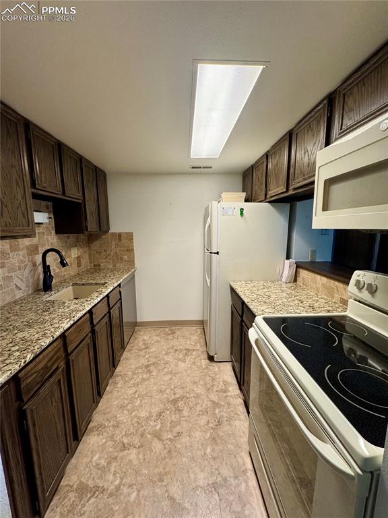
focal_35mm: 14
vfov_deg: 102.1
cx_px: 194
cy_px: 259
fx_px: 209
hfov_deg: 85.7
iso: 200
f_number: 2.2
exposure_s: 1/120
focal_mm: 2.22
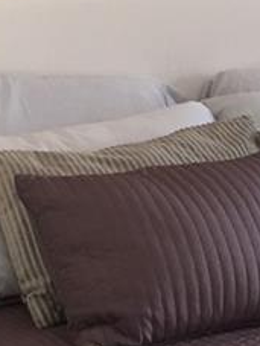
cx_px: 131
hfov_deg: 9.7
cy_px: 305
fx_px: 1528
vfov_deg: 12.8
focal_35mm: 153
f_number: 2.2
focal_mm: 4.15
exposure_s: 1/30
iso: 50
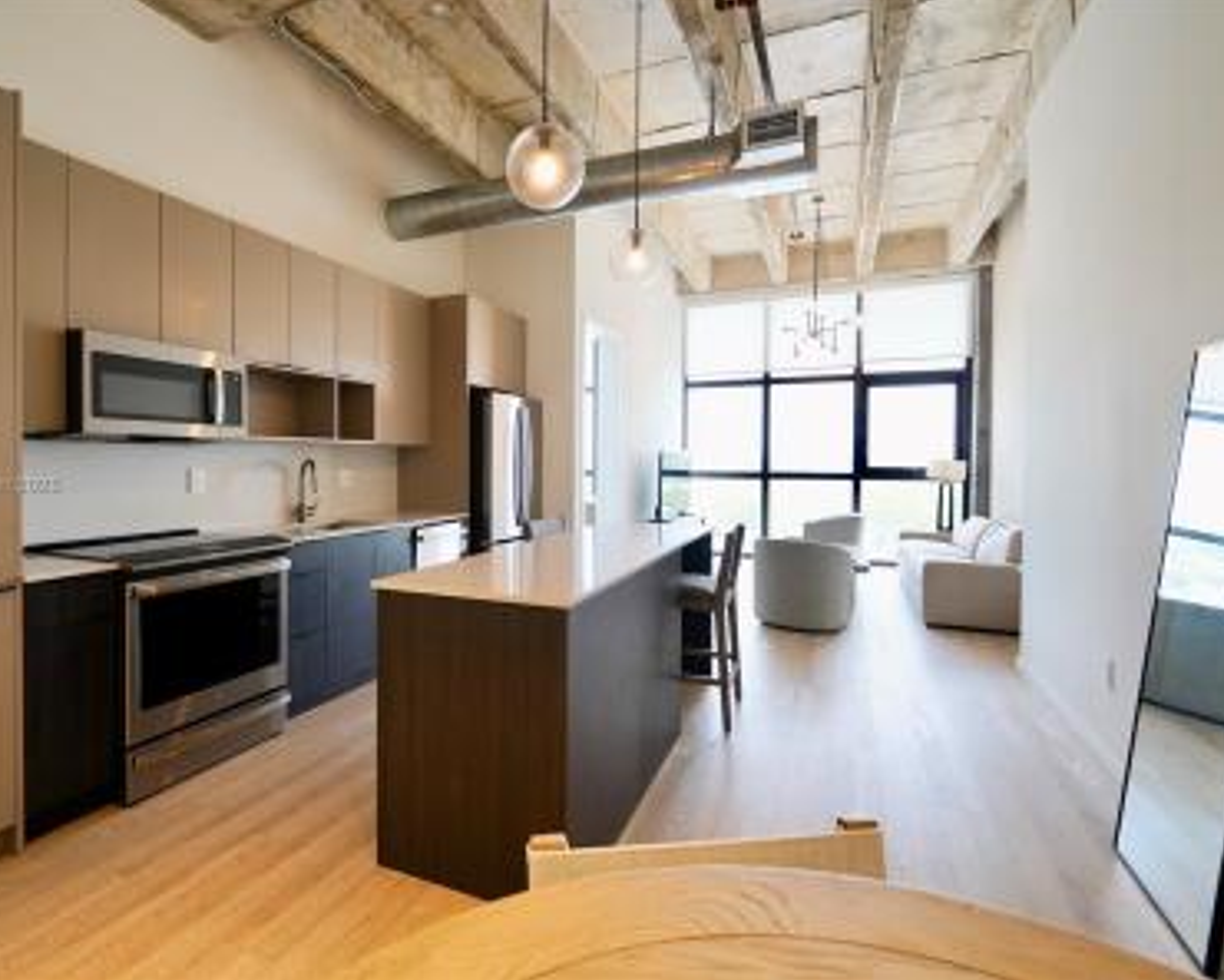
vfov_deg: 80.4
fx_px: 580
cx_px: 506
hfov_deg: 92.2
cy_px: 487
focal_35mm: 16
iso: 250
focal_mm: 14
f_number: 4
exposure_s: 1/60
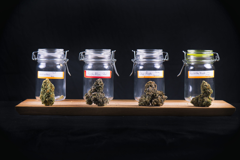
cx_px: 120
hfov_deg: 23.9
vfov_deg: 16.1
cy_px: 80
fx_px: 567
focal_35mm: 85
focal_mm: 85
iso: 125
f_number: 6.3
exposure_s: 1/160
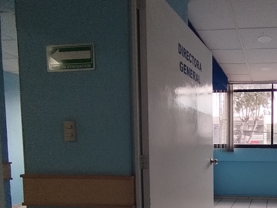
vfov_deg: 43.7
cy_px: 162
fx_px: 248
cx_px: 245
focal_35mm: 31
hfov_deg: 52.0
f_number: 2.2
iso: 137
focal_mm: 1.42
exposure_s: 1/50
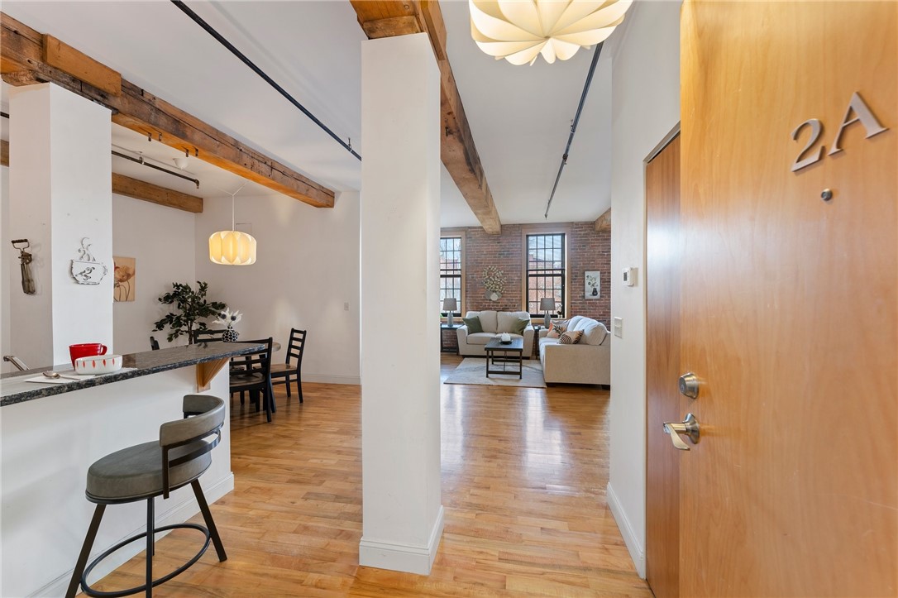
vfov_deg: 81.2
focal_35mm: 14
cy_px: 299
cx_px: 449
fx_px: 349
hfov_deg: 104.3
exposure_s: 1/1.25
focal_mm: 14
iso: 160
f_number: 7.1
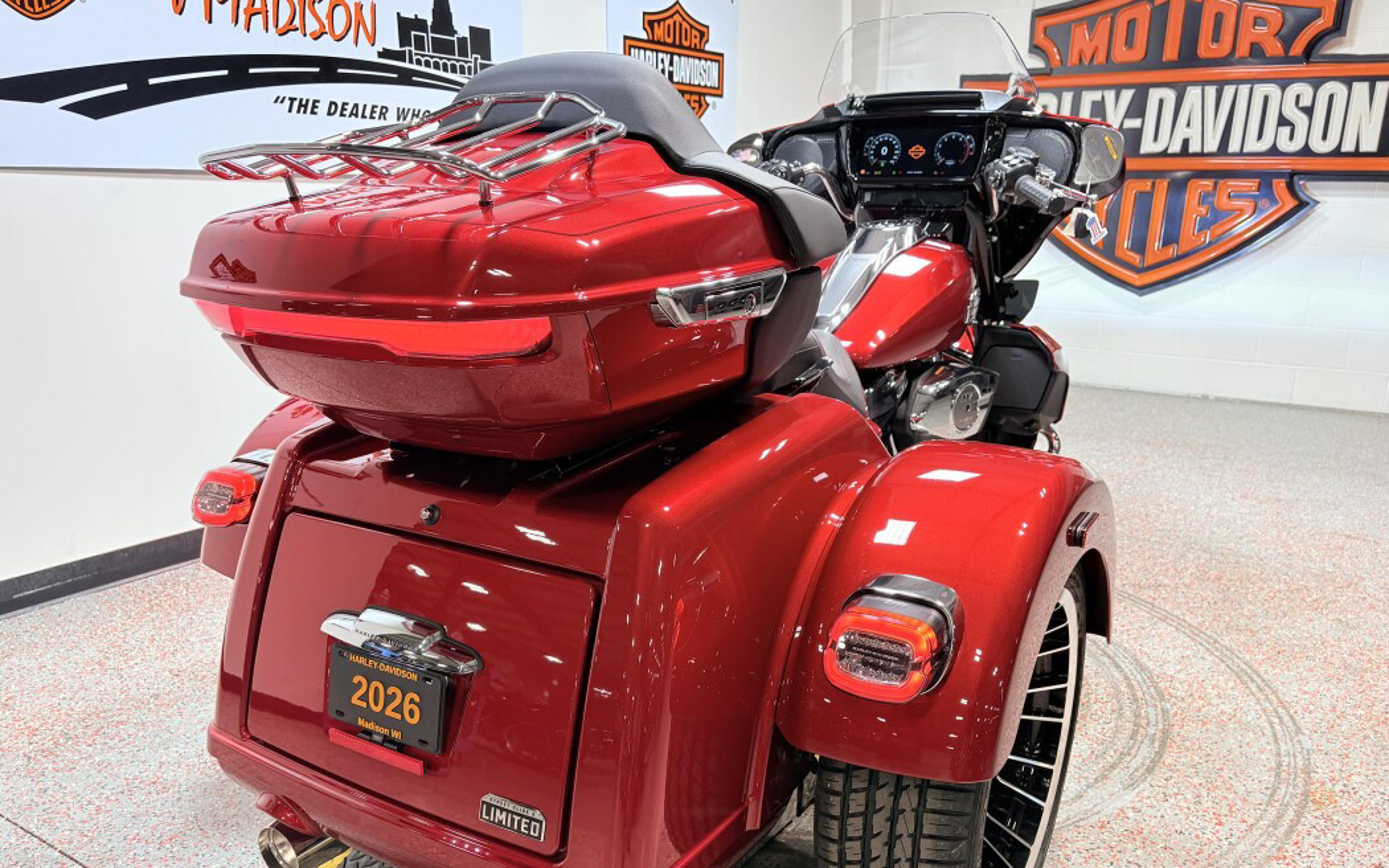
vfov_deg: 44.4
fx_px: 1060
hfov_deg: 66.5
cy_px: 500
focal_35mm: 28
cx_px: 703
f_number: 1.6
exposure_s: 1/112
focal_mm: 5.96
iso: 80
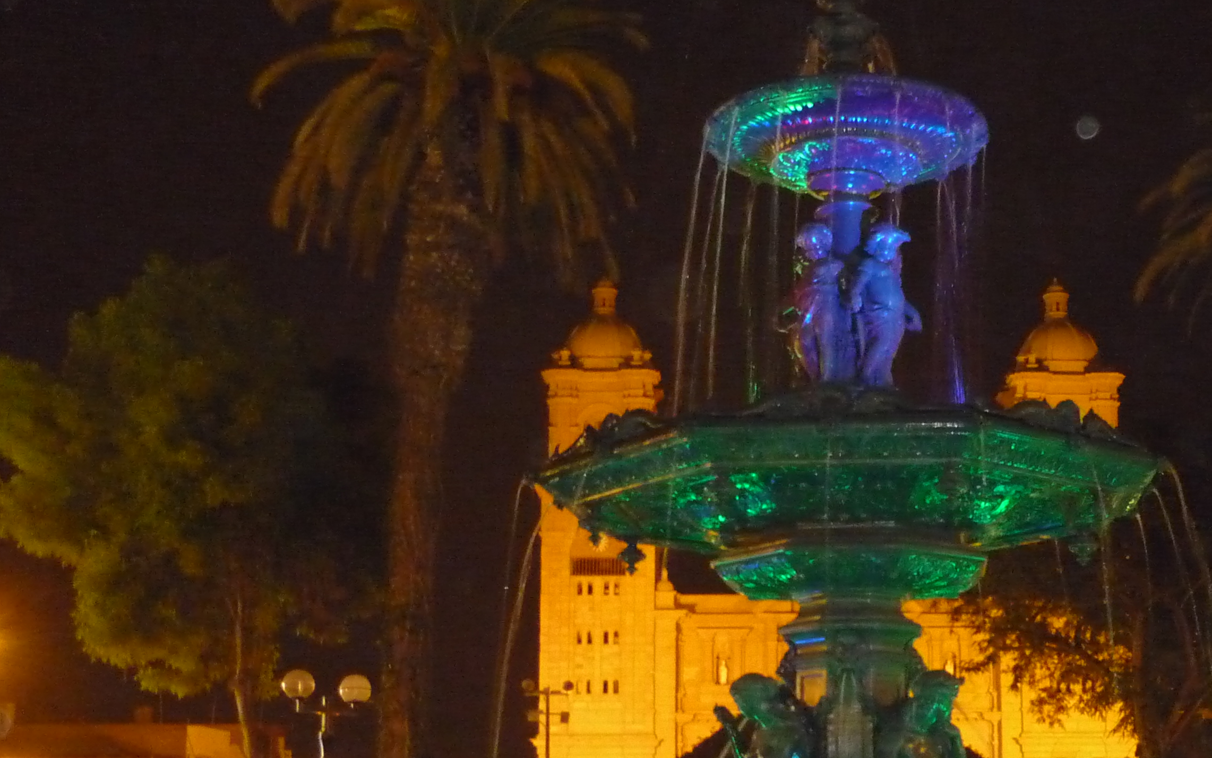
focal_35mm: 50
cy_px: 585
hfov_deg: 39.5
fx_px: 1652
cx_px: 859
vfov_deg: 25.5
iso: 800
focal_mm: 5.5
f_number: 2.8
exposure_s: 1/8
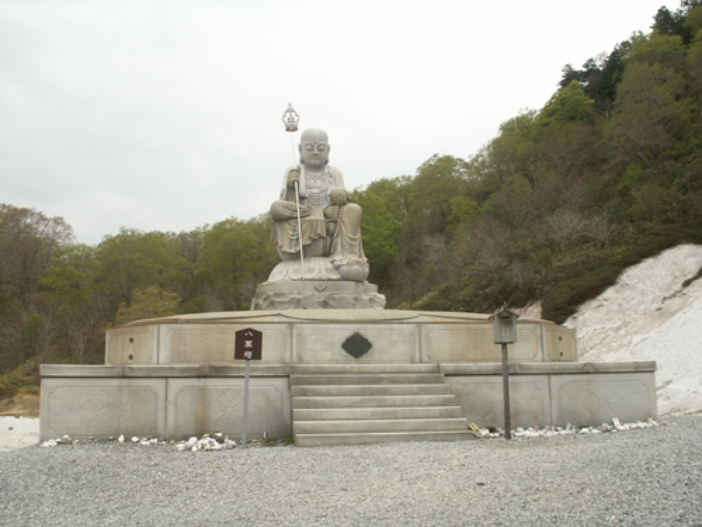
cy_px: 264
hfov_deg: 50.1
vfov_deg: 38.7
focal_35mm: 37
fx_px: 750
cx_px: 351
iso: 64
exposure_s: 1/40
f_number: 7.1
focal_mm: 7.7
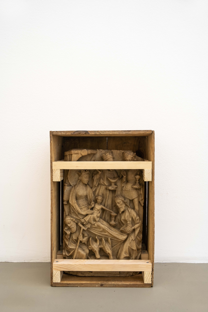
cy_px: 156
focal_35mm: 35
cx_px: 104
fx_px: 303
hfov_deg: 37.9
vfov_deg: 54.4
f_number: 10
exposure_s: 1/3
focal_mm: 35
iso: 800
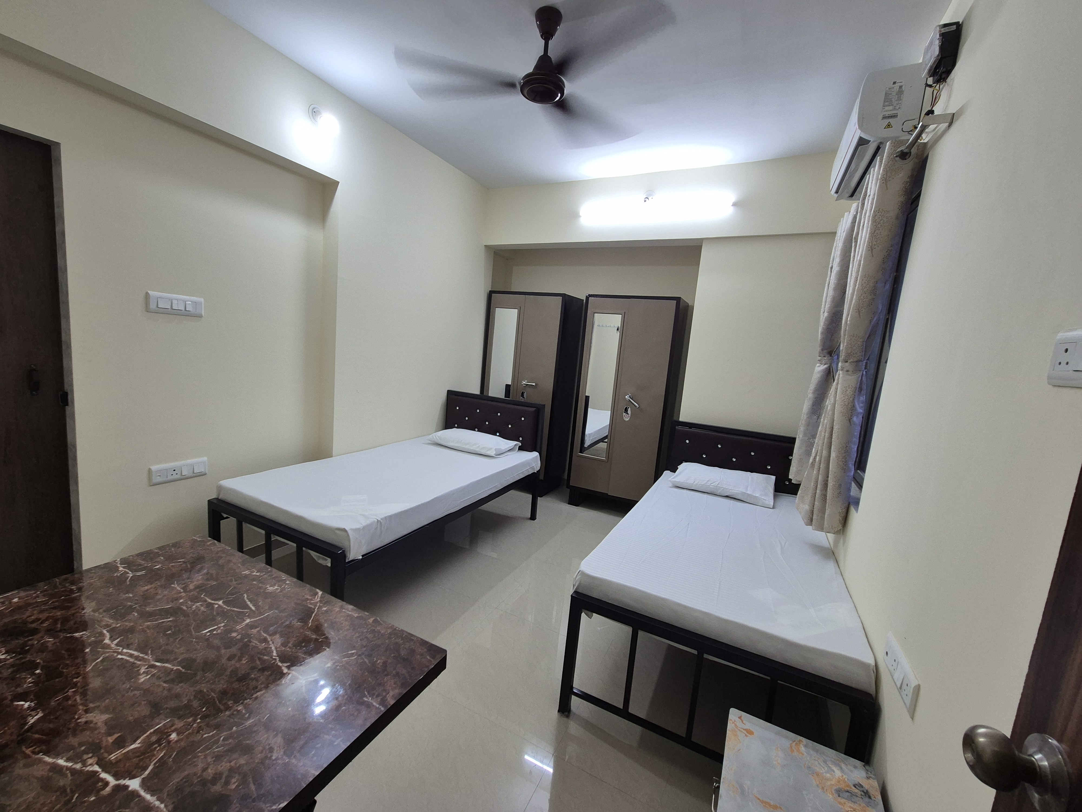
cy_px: 406
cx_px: 541
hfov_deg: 106.2
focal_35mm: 13
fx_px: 406
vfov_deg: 89.9
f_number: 2.2
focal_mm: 2.2
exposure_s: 1/50
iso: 100
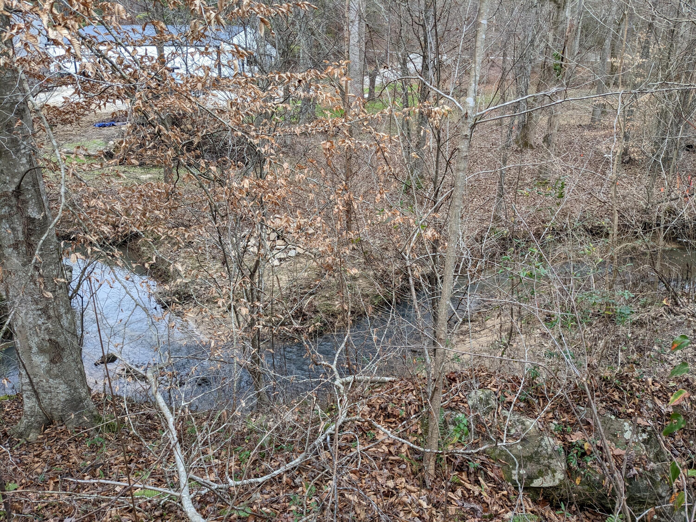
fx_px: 543
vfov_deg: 51.4
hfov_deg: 65.3
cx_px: 348
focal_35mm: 27
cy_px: 261
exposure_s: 1/325
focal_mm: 4.38
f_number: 1.73
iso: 46
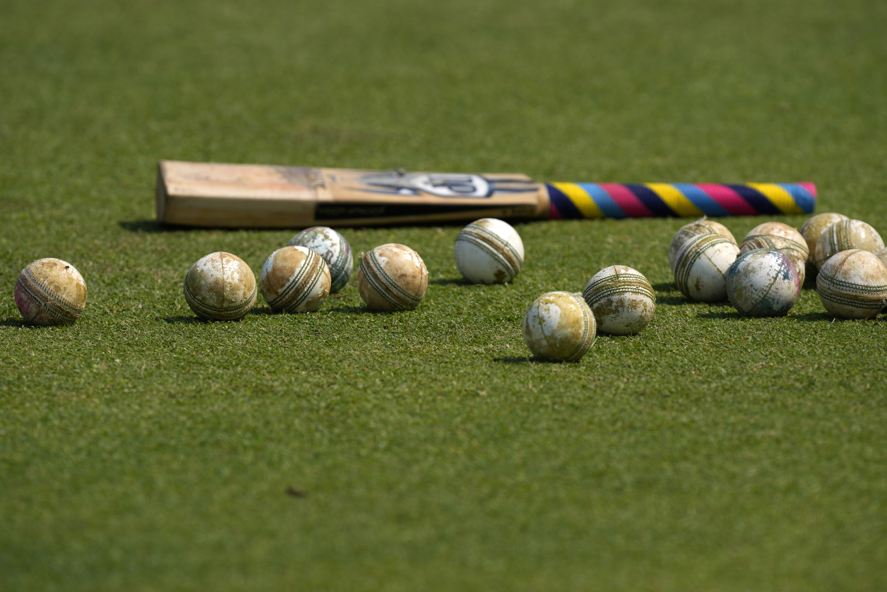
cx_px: 444
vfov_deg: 2.3
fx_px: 14782
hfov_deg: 3.4
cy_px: 296
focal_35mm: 600
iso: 200
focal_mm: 600
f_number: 6.3
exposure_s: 1/1600
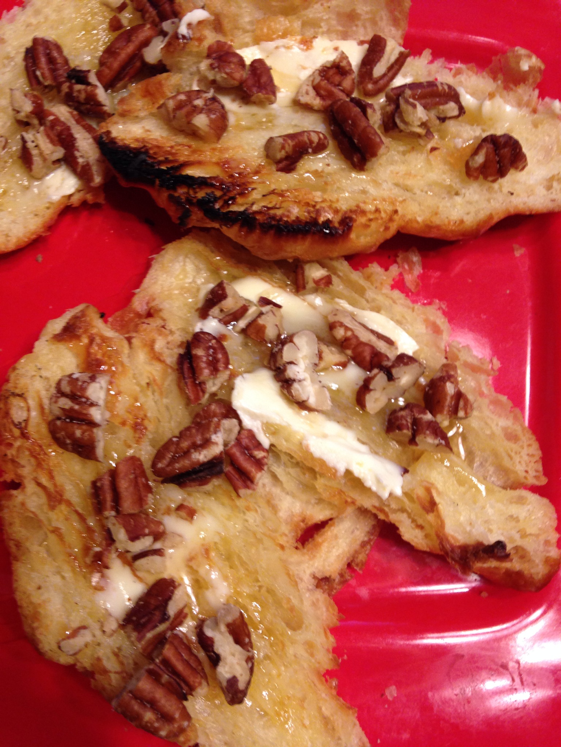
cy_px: 374
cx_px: 280
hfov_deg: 42.9
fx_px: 713
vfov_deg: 55.4
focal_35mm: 33
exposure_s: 1/20
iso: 125
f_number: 2.4
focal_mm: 4.12
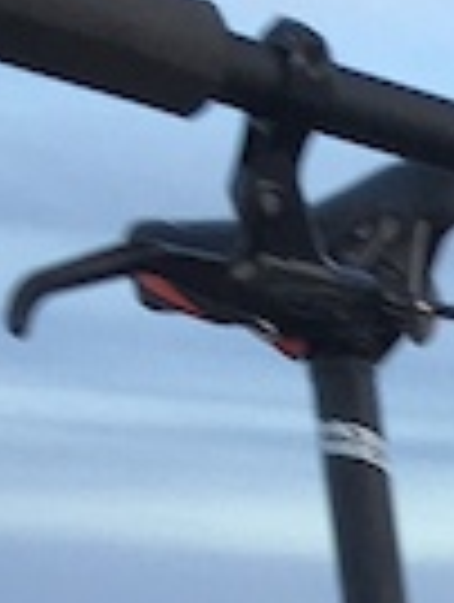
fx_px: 3852
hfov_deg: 6.3
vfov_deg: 8.0
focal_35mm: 221
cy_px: 1611
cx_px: 1218
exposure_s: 1/60
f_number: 2.2
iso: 32
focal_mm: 4.15
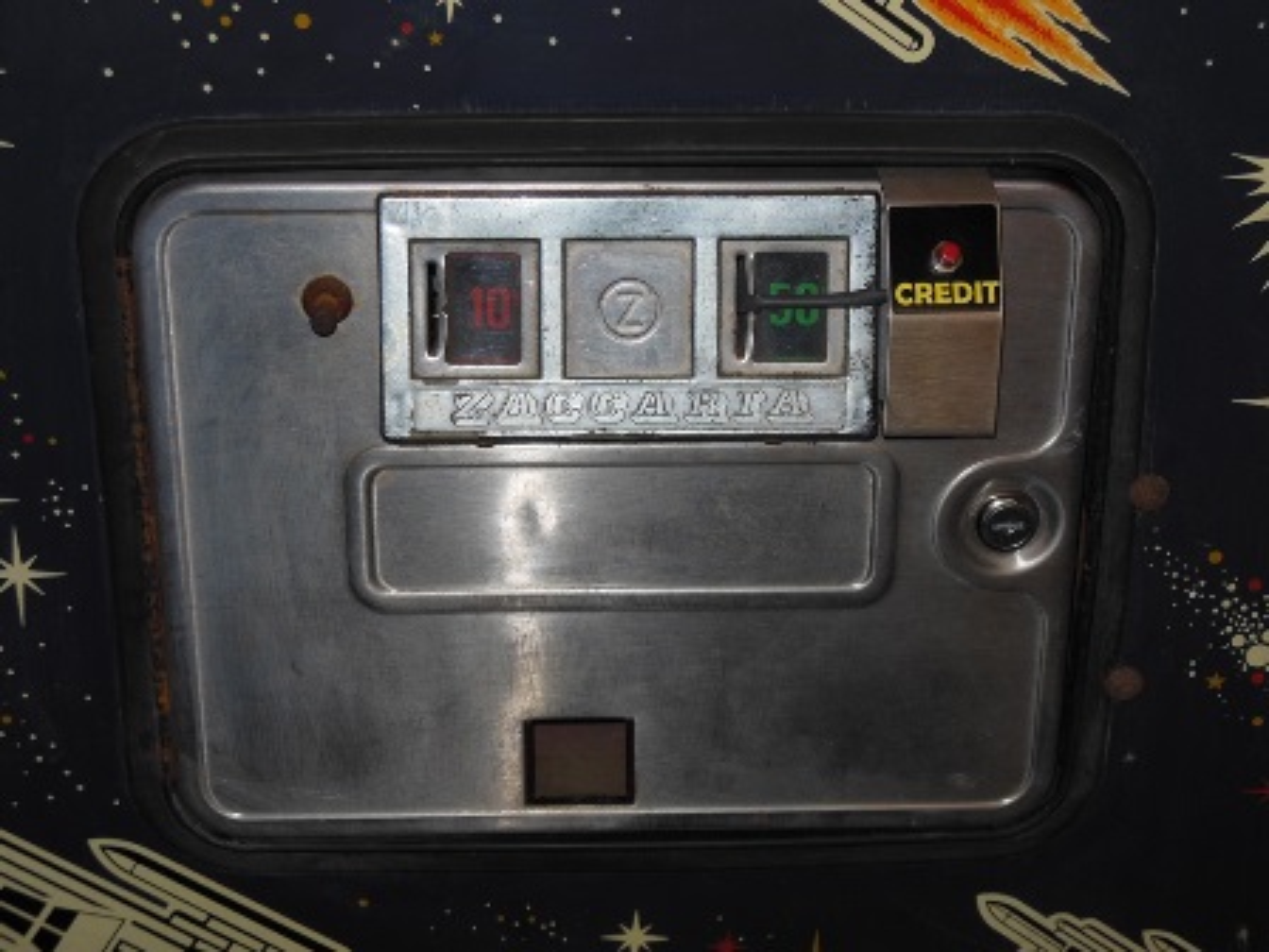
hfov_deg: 29.4
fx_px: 2420
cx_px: 634
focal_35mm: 66
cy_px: 476
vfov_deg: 22.3
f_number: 4.3
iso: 125
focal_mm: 11.7
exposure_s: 1/60
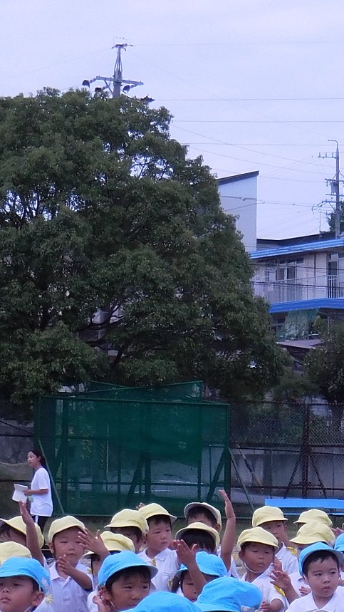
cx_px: 491
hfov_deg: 7.9
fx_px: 2466
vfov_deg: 14.0
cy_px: 579
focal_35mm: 152
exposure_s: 1/800
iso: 125
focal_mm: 9.4
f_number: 4.3
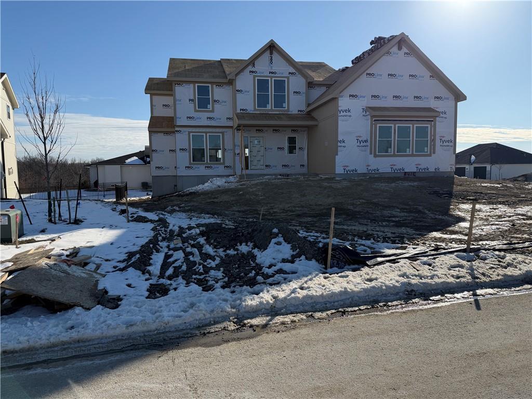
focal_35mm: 24
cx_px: 266
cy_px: 200
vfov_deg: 56.8
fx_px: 369
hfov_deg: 71.6
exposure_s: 1/9091
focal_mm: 6.76
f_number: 1.78
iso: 100
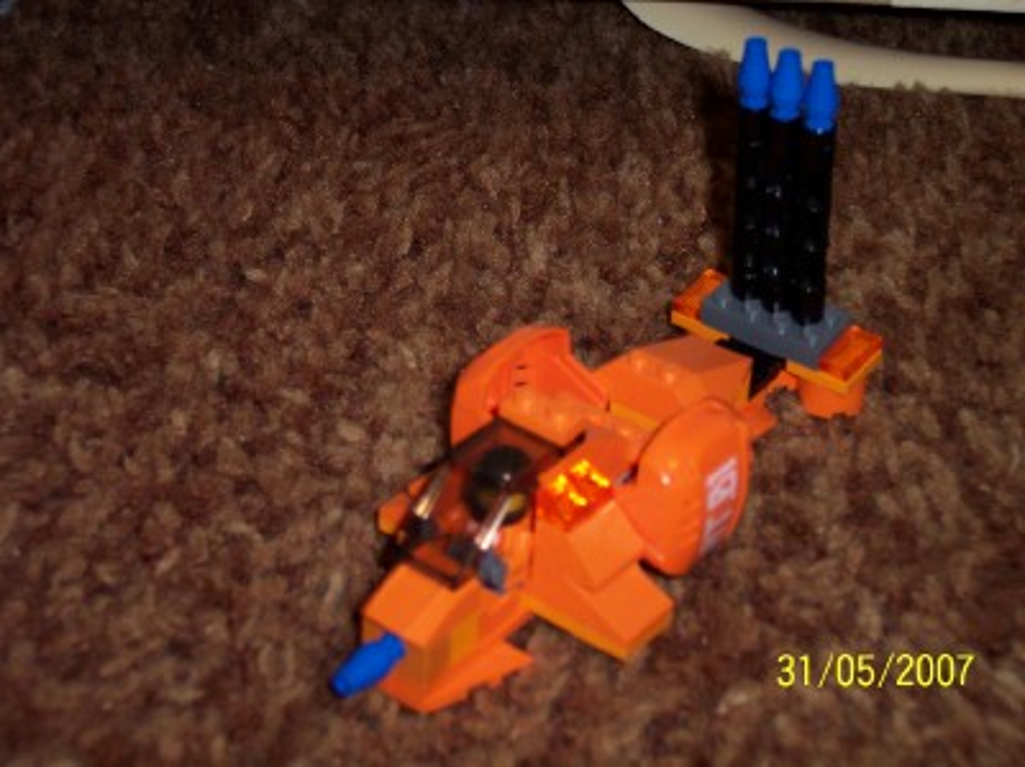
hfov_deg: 30.8
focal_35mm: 63
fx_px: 1863
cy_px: 384
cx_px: 512
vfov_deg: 23.2
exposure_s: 1/45
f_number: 3.4
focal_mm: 13.3
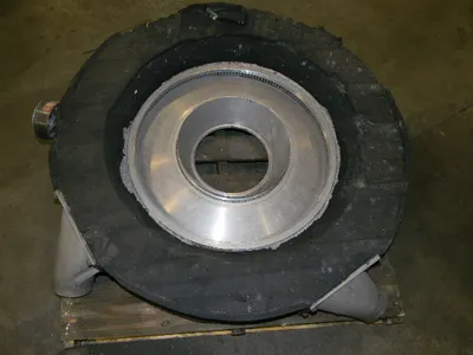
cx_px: 236
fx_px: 383
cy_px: 178
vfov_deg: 49.7
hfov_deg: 63.4
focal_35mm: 28
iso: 200
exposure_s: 1/26
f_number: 3.5
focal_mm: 5
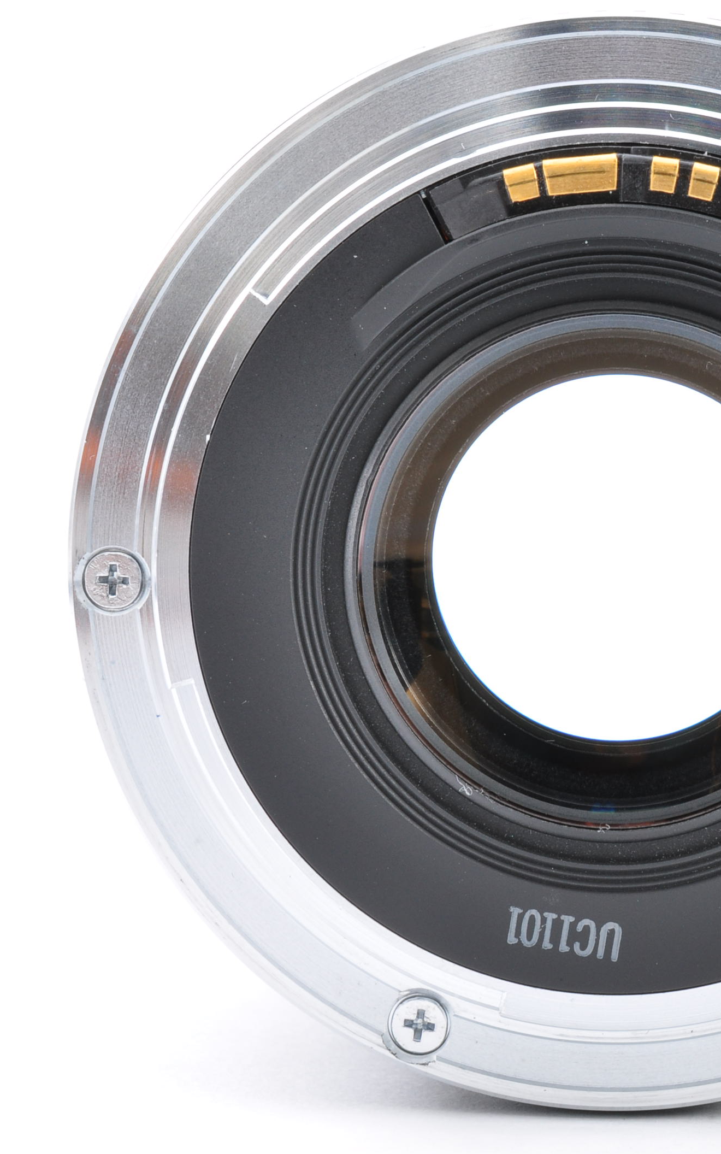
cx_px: 615
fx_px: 2924
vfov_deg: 22.3
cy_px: 572
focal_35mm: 93
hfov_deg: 14.0
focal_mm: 40
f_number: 22
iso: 200
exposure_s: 1/200
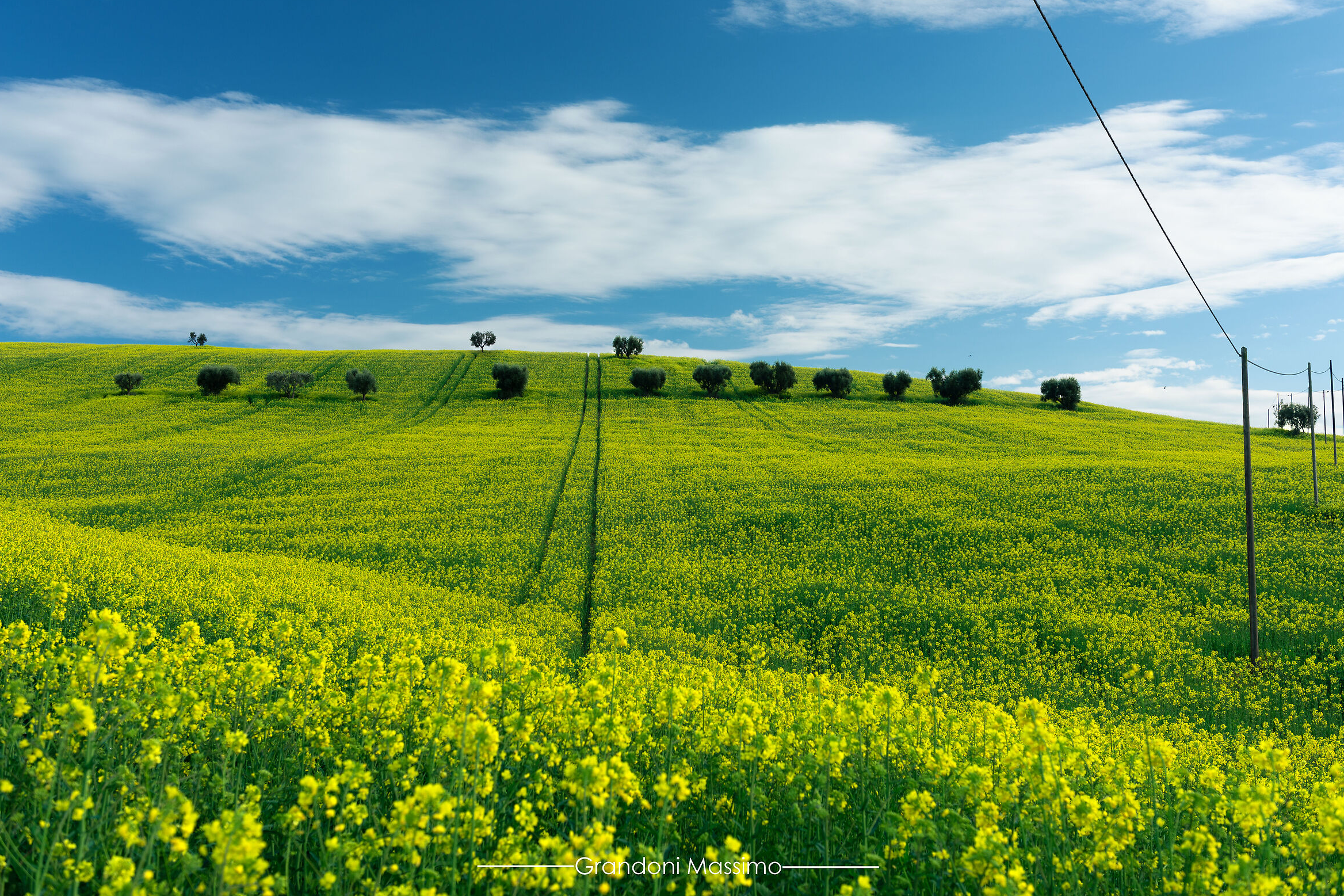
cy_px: 448
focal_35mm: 37
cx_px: 684
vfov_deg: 35.9
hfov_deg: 51.9
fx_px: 1381
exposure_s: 1/100
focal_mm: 36
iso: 125
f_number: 6.3
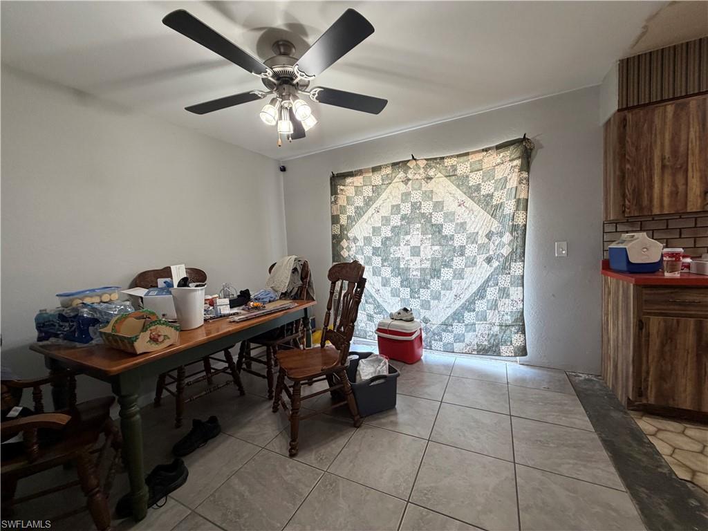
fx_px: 286
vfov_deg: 85.7
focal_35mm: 14
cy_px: 266
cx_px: 354
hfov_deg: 102.1
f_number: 2.2
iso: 200
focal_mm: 2.22
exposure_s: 1/60
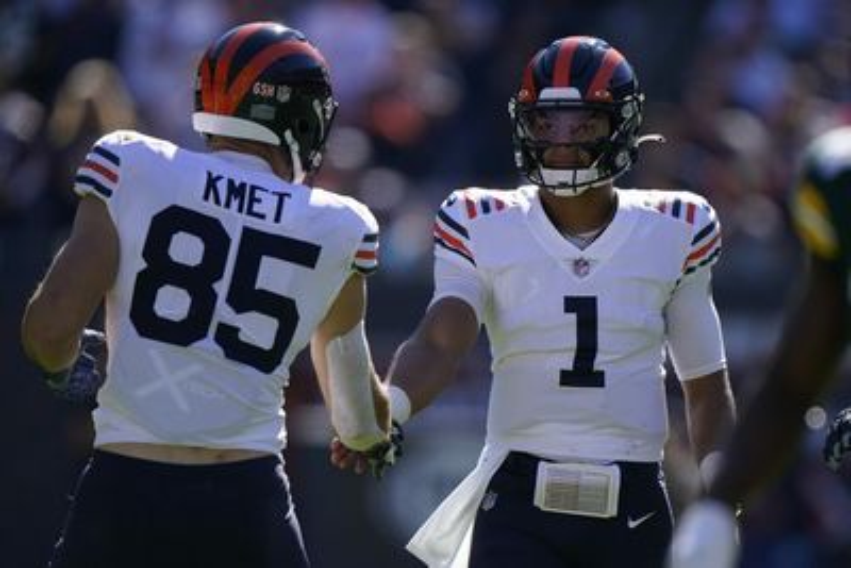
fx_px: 18917
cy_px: 284
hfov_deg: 2.6
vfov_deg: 1.7
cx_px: 426
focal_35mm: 800
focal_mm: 800
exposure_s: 1/3200
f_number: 5.6
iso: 1250
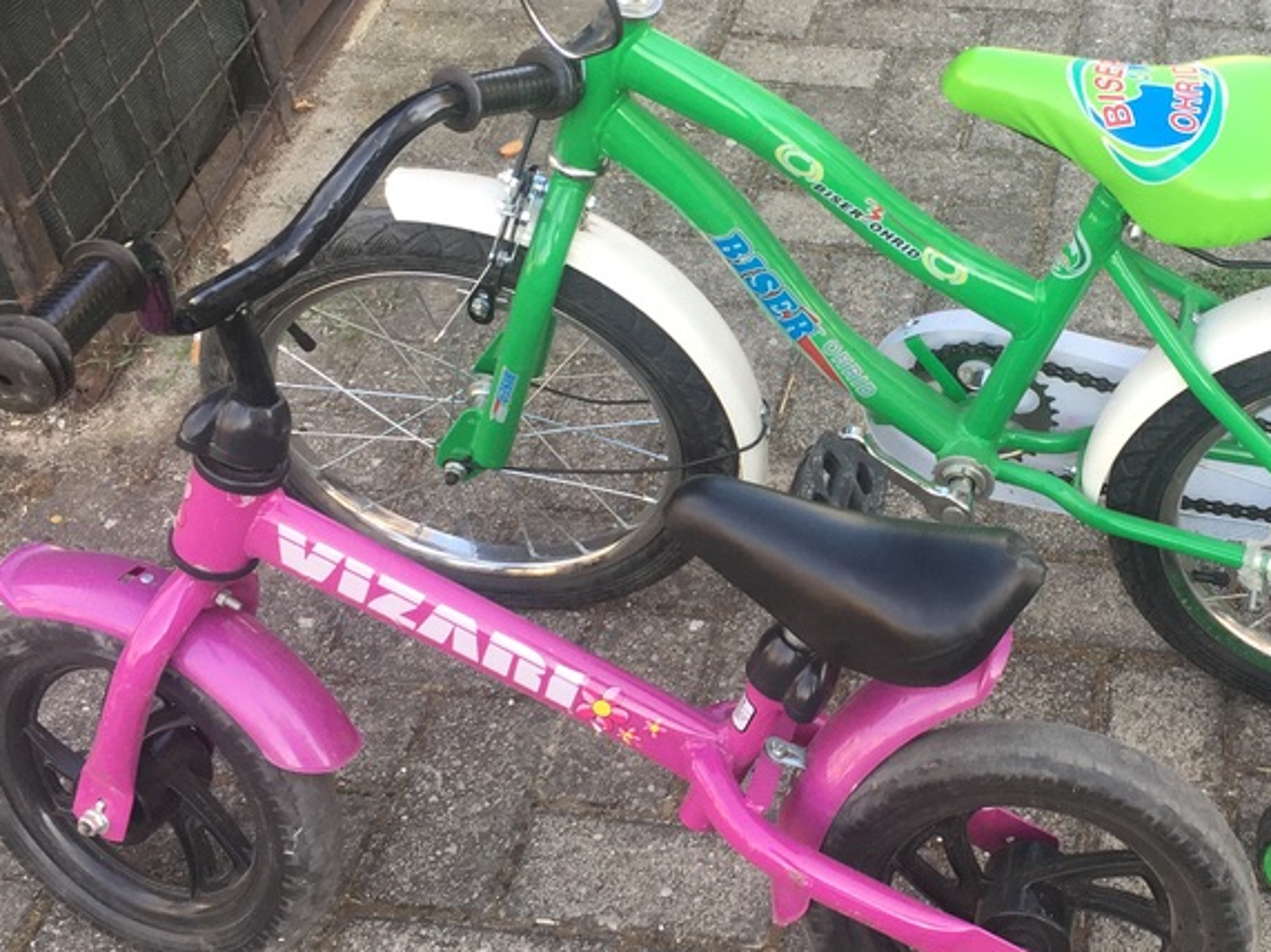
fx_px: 1909
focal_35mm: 52
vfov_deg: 28.0
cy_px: 447
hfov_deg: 36.0
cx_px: 948
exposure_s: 1/100
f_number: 2.2
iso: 32
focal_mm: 4.15
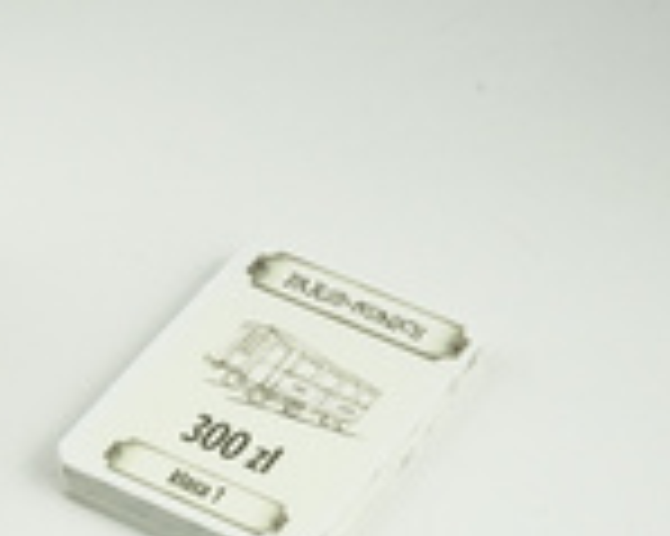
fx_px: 2636
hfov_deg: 14.1
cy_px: 550
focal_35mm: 133
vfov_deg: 11.5
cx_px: -94
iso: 320
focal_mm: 47
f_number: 18
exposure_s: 1/13
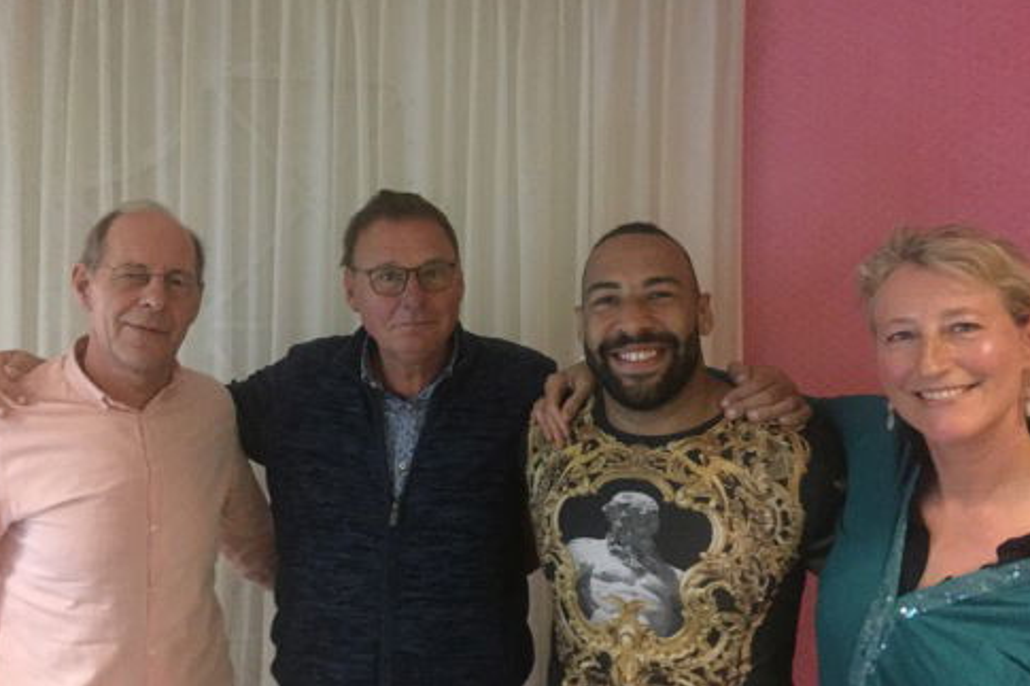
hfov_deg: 60.3
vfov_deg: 42.3
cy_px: 356
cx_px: 505
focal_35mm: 31
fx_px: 887
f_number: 2.2
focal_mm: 4.15
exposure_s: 1/17
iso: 1250
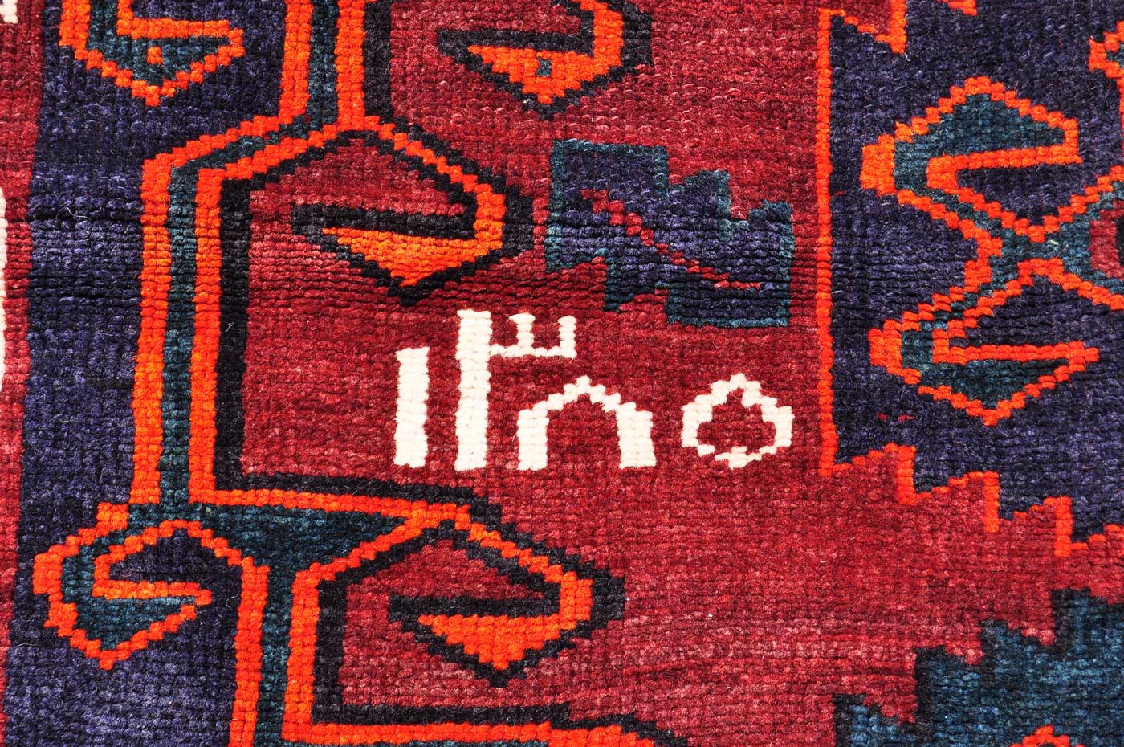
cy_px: 374
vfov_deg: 16.5
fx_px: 2573
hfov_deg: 24.6
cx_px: 562
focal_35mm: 82
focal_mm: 55
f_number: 9
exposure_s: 1/320
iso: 200
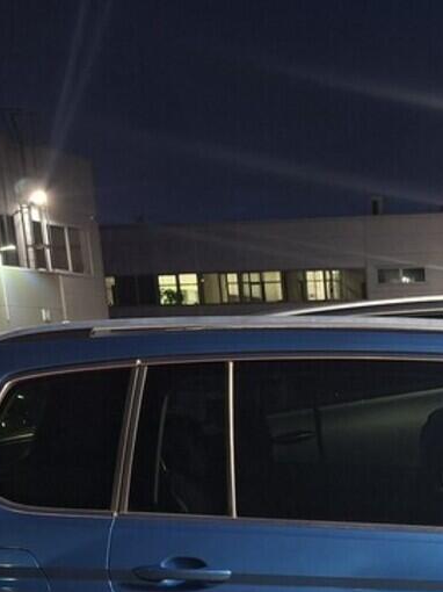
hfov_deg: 20.8
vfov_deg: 27.9
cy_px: 608
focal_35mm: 65
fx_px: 1110
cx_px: 557
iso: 320
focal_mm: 5.54
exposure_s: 1/50
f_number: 1.8
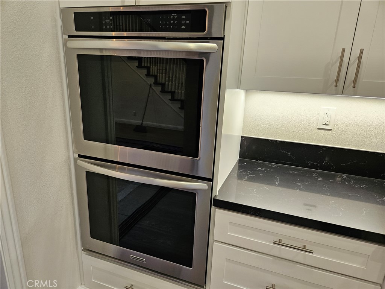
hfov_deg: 73.9
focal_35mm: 23
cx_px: 192
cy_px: 144
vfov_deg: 58.9
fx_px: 256
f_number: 1.8
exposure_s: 1/120
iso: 200
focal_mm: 5.4
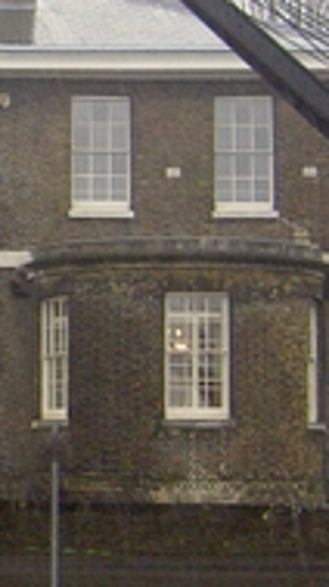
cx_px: -441
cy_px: 261
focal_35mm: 135
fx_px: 2098
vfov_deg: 15.9
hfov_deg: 8.3
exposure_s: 1/125
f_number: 2.8
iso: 200
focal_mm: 8
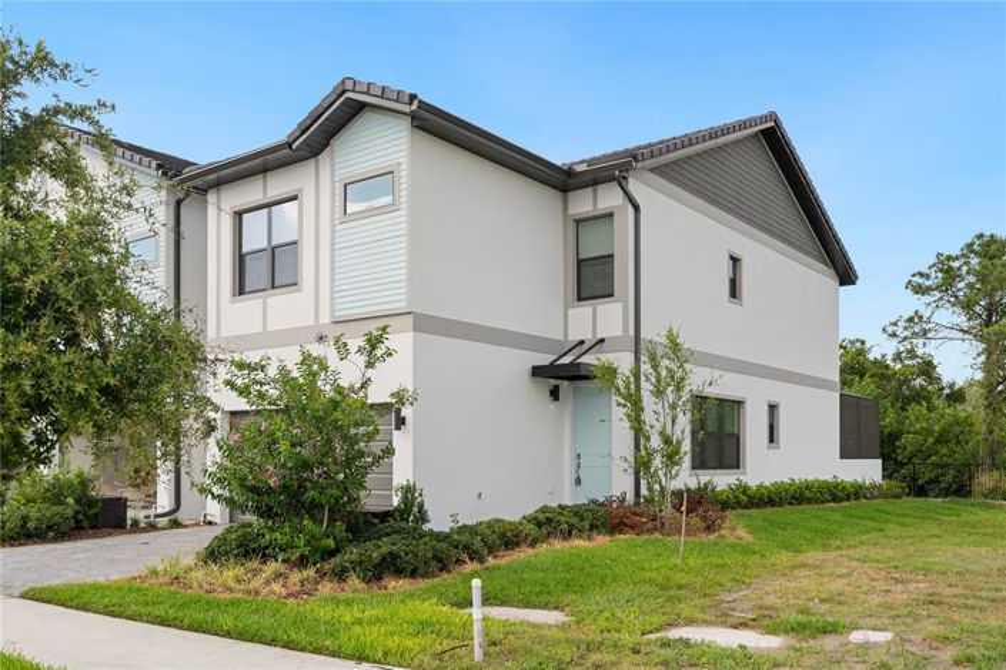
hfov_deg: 61.9
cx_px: 503
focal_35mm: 30
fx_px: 838
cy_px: 335
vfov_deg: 43.6
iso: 80
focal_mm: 30
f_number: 5
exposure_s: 1/320
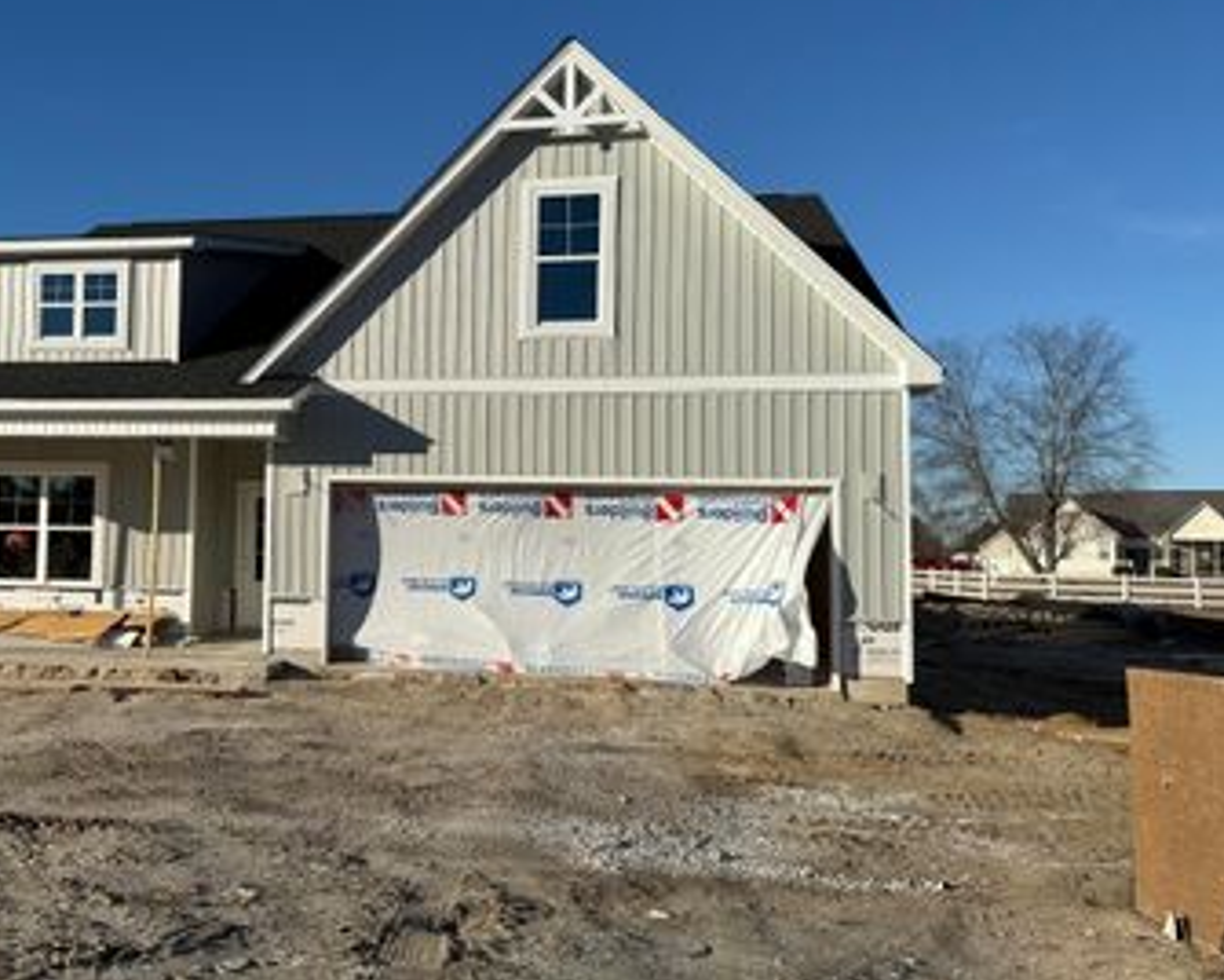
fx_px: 1268
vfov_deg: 42.2
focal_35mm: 35
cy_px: 452
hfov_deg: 49.9
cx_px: 343
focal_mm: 6.76
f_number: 1.78
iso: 80
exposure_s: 1/7353
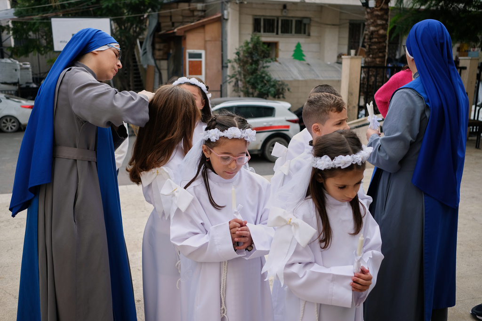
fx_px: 469
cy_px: 160
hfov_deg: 54.4
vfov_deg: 37.9
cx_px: 241
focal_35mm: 35
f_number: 2.8
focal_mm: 23
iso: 200
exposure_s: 1/1000
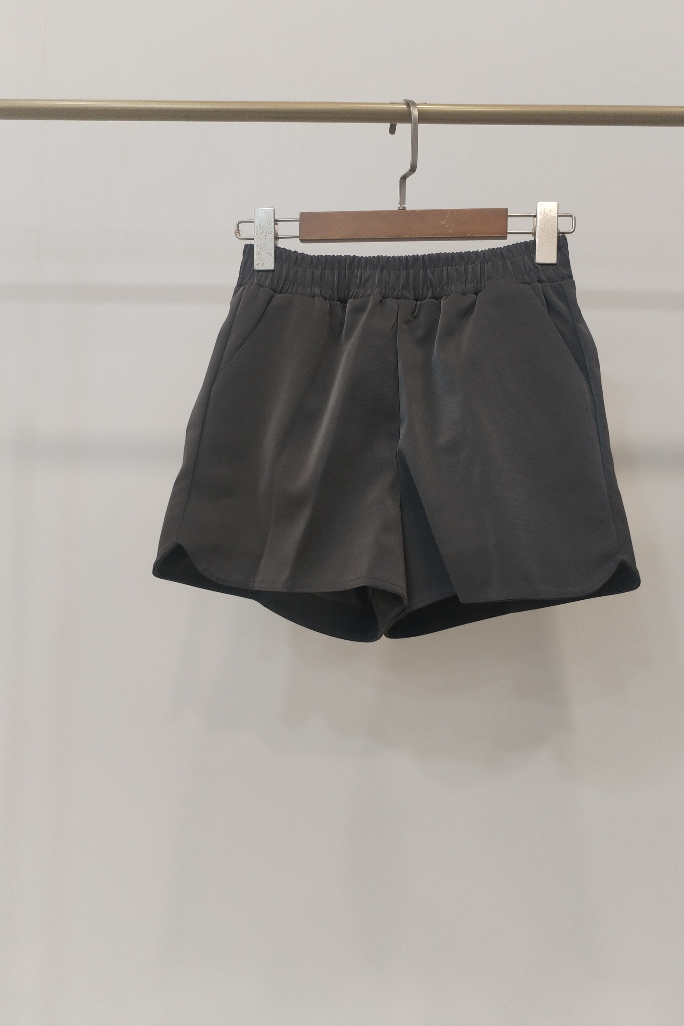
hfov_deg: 42.3
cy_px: 513
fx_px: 883
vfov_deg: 60.3
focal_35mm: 31
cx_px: 380
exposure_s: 1/60
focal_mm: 4.75
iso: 345
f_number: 1.8
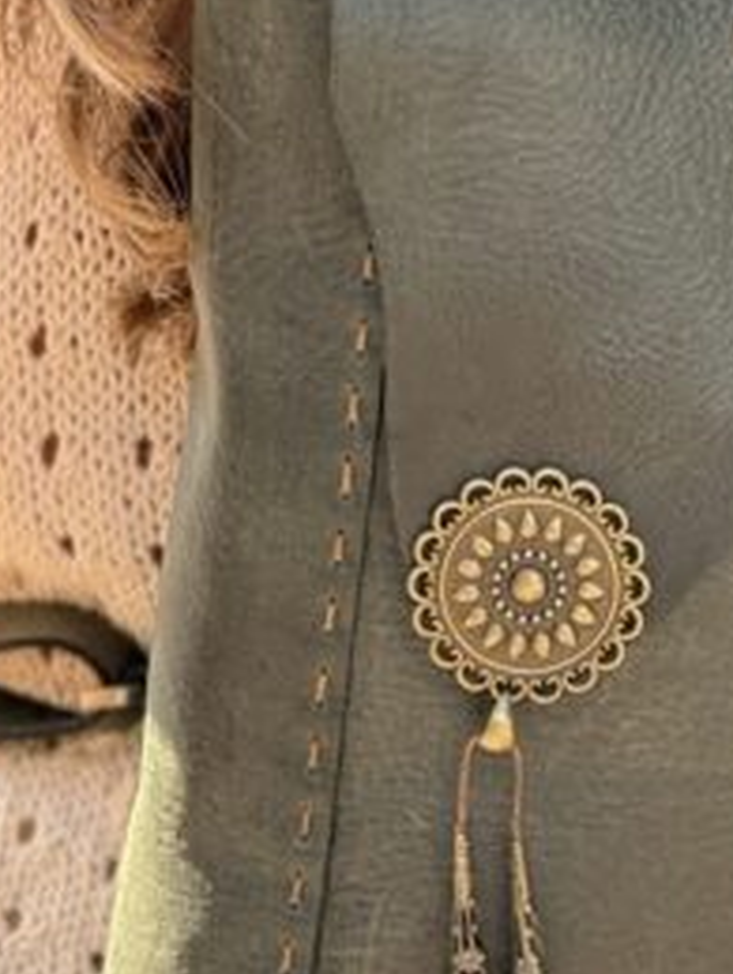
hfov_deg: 4.0
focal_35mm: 370
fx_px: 10421
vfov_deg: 5.3
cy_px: 681
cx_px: 895
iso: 64
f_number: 2.8
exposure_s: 1/135
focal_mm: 15.66
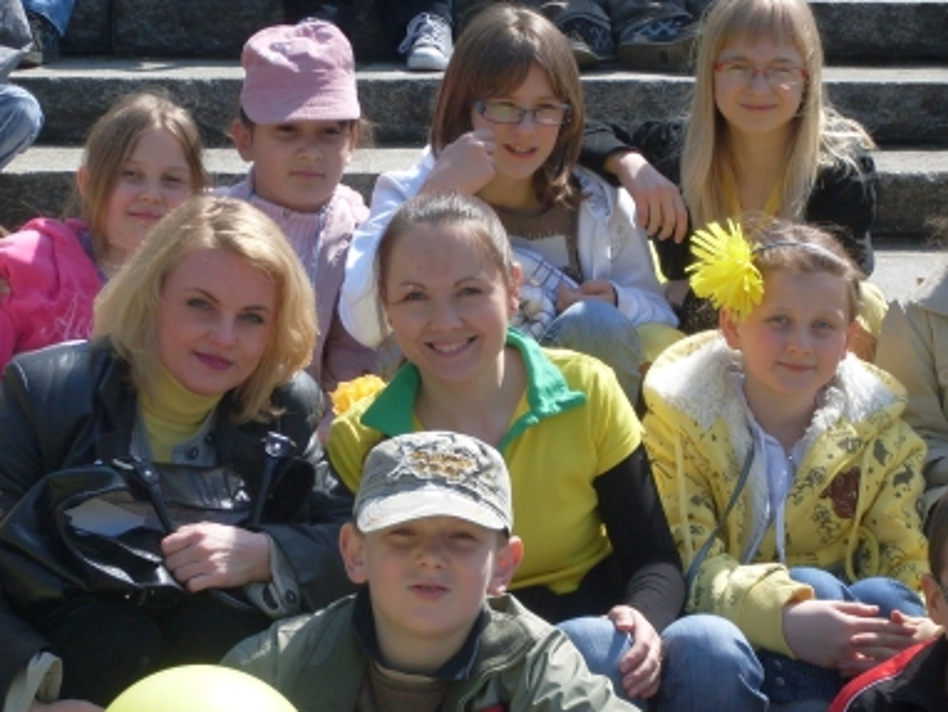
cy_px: 350
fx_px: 3919
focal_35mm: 143
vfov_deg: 10.4
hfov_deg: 13.8
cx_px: 392
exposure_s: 1/350
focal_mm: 17.1
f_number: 4.8
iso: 80
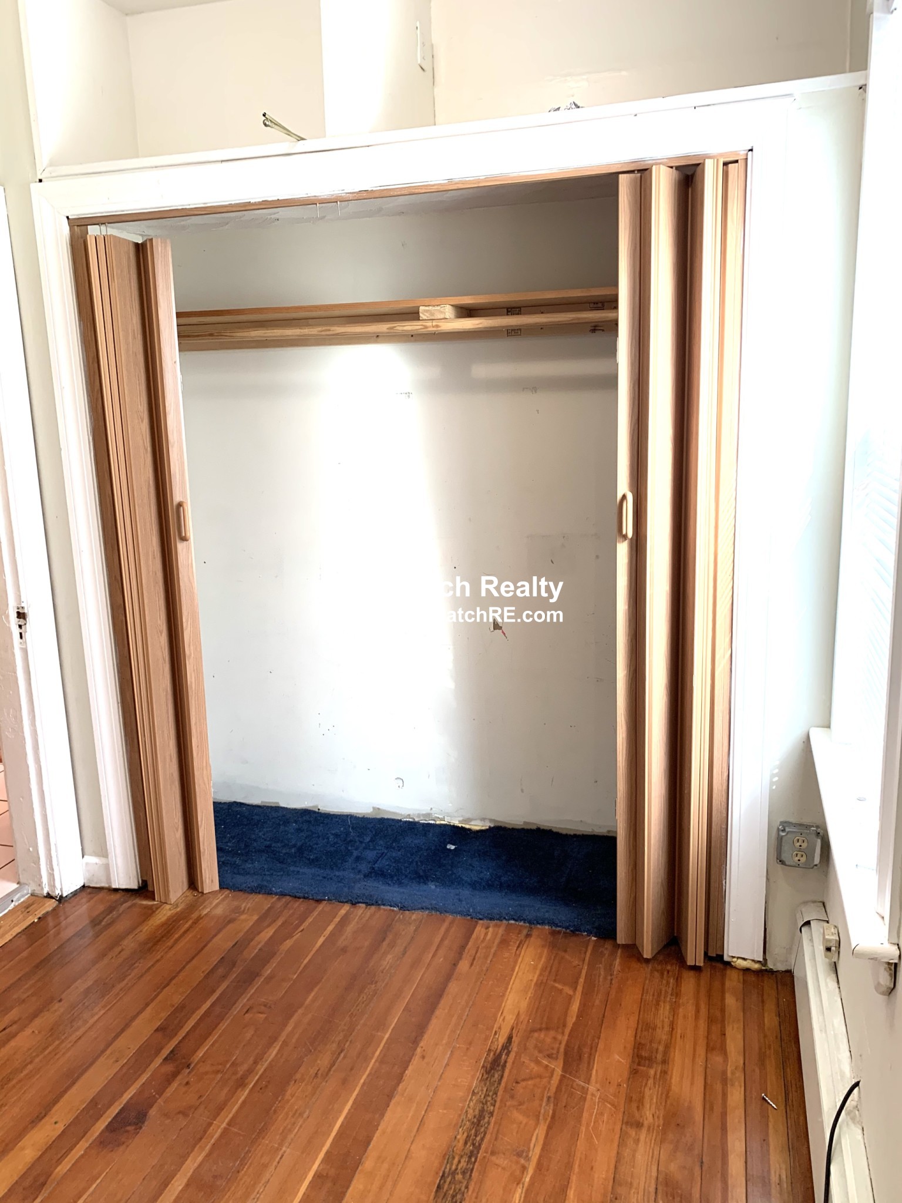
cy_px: 602
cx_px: 451
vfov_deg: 67.3
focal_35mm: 26
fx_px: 903
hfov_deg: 53.1
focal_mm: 4.25
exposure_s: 1/60
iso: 80
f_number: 1.8
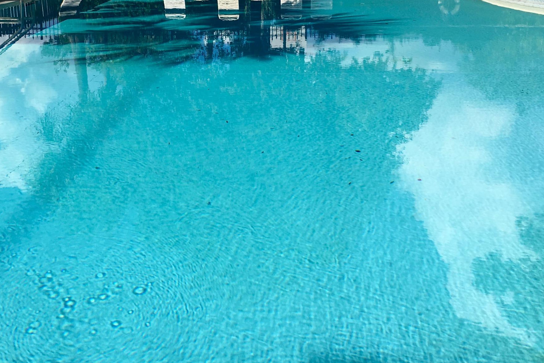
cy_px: 53
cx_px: 233
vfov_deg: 25.4
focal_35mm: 52
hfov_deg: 38.1
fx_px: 786
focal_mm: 4.15
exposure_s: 1/2024
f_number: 2.2
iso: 25
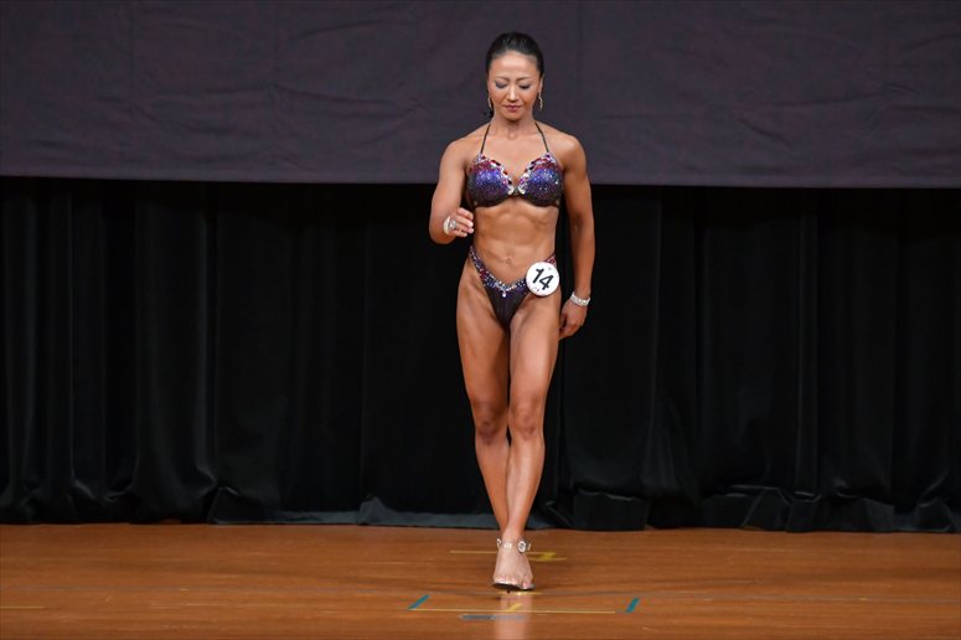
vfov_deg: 4.4
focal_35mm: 315
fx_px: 8405
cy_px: 320
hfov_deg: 6.5
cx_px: 480
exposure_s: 1/400
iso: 4000
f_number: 5.6
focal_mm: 210
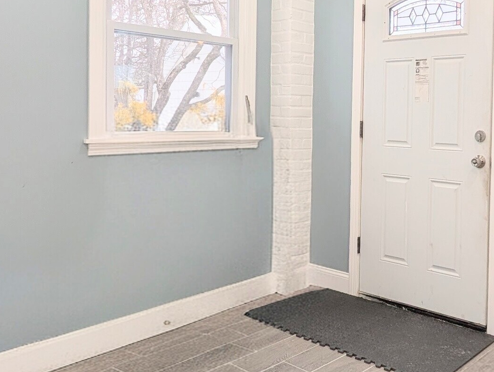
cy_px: 125
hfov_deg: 48.9
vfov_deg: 40.3
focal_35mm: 35
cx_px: 408
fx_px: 500
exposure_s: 1/173
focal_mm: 2.02
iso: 53
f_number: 1.7
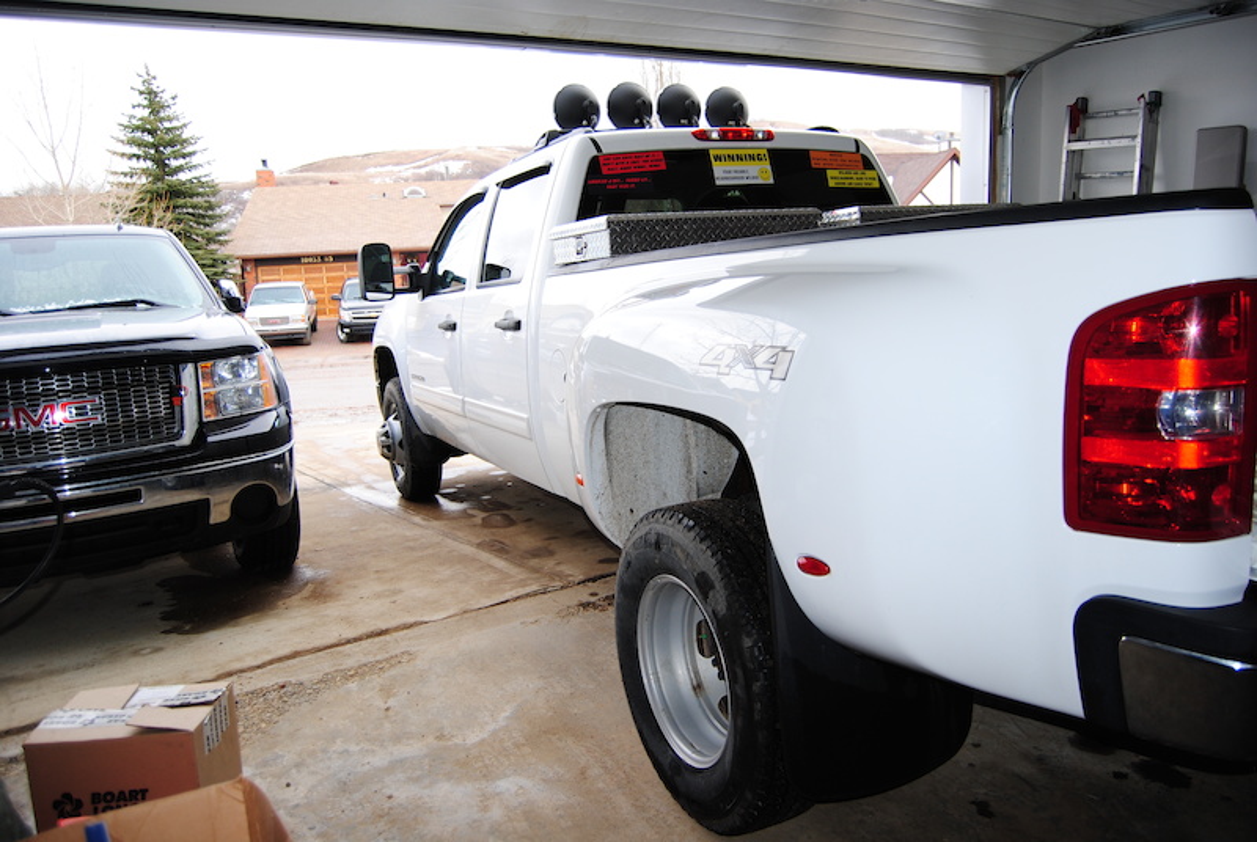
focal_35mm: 27
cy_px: 421
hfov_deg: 67.3
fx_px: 944
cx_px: 628
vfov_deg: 48.1
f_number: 3.5
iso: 140
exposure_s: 1/200
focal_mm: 18
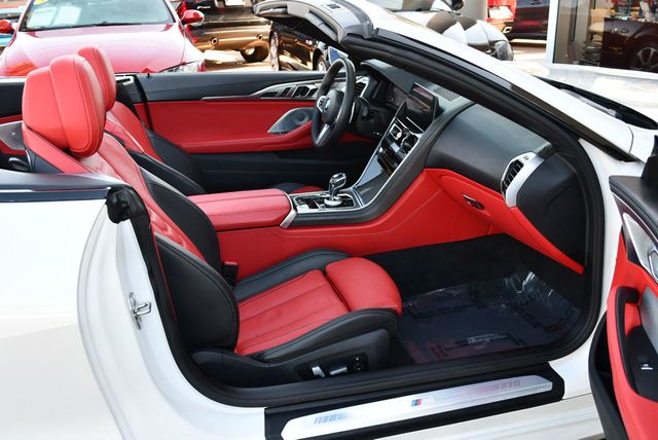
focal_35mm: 36
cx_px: 329
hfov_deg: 53.1
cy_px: 220
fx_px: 659
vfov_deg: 36.9
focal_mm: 18
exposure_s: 1/250
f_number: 4
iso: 400
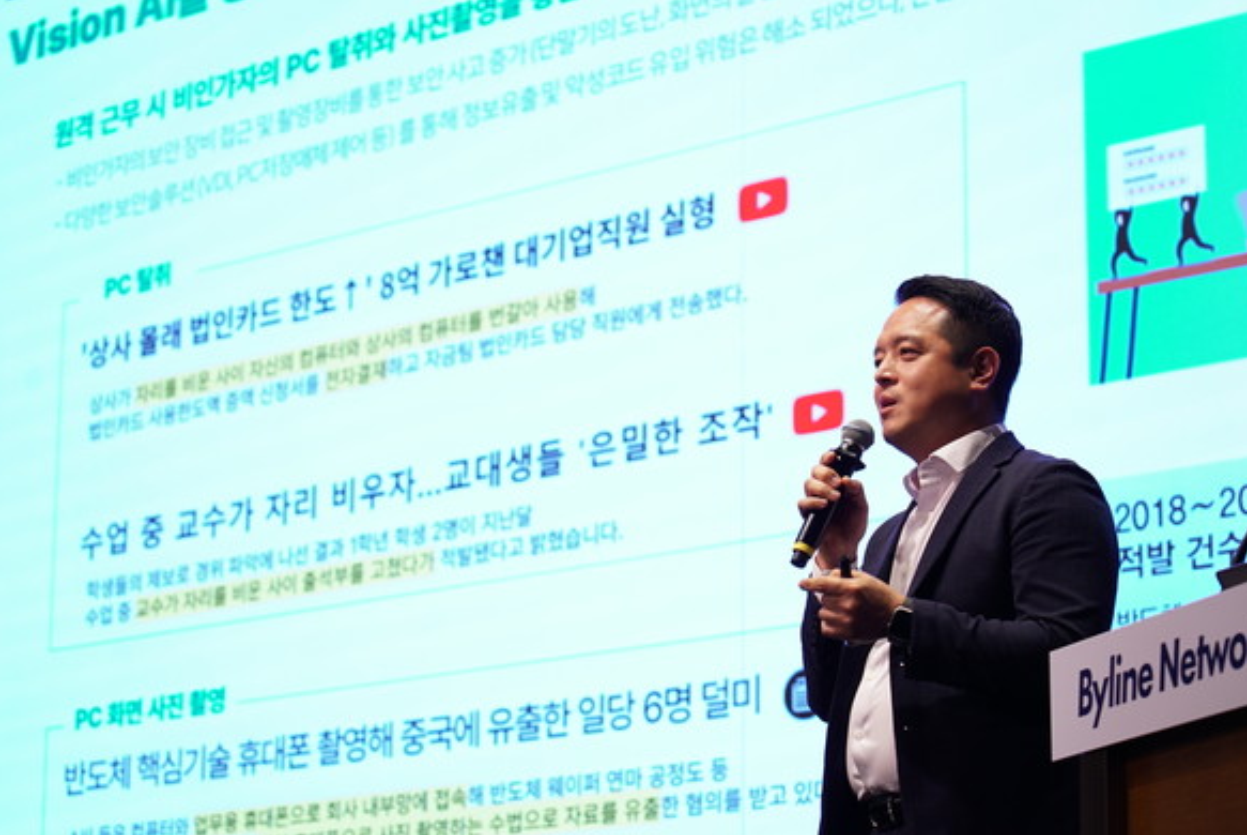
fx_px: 3745
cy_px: 425
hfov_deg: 18.9
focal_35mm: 108
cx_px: 635
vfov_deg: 12.7
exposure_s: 1/125
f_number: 4.5
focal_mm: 105
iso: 800
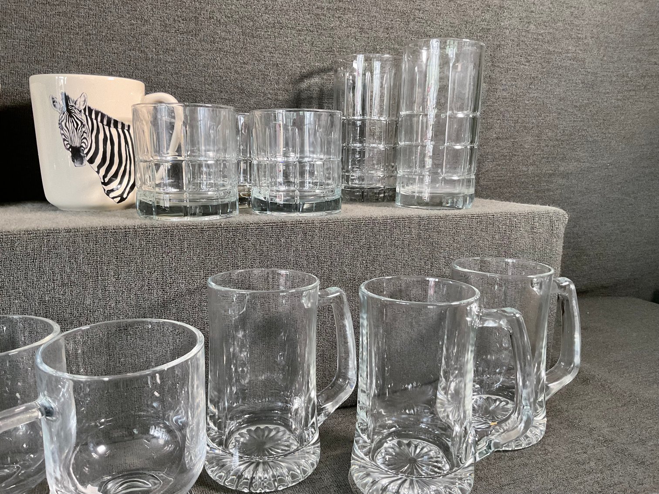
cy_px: 247
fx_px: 552
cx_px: 330
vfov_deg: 48.2
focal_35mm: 29
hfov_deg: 61.7
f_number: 1.8
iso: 125
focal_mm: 3
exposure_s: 1/60
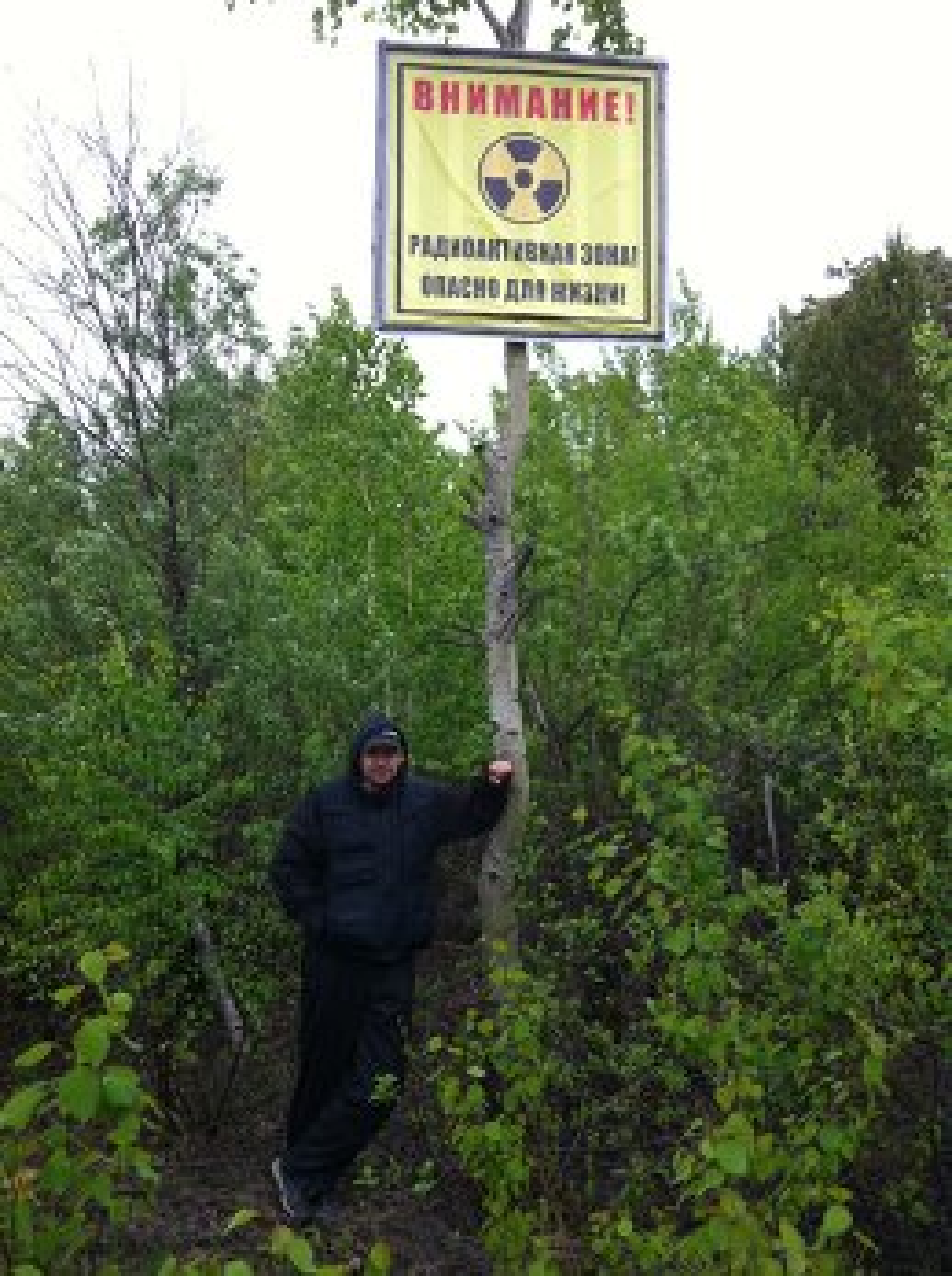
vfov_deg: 52.7
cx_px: 476
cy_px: 638
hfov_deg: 40.6
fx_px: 1287
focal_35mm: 35
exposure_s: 1/239
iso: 80
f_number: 2.8
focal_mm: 3.85
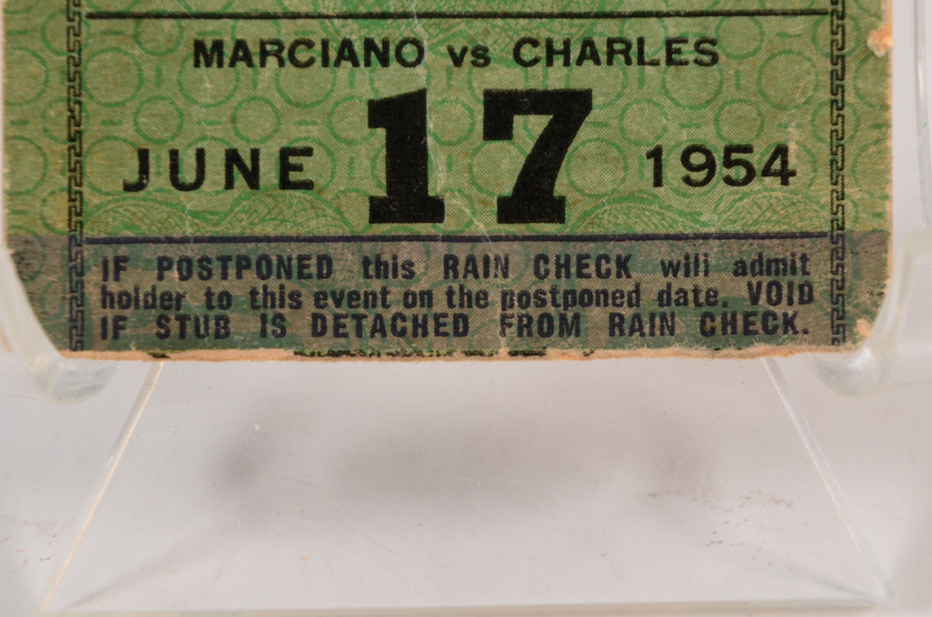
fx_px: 2131
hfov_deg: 24.7
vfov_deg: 16.5
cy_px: 308
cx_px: 466
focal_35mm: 82
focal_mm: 55
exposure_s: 1/160
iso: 200
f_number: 13
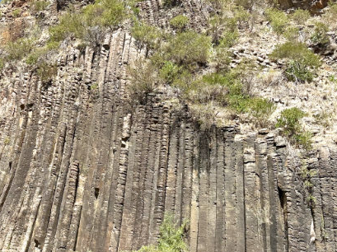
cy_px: 175
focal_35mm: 47
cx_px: 109
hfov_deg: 39.9
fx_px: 457
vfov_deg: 30.5
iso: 80
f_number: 1.8
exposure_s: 1/2252
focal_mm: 6.9
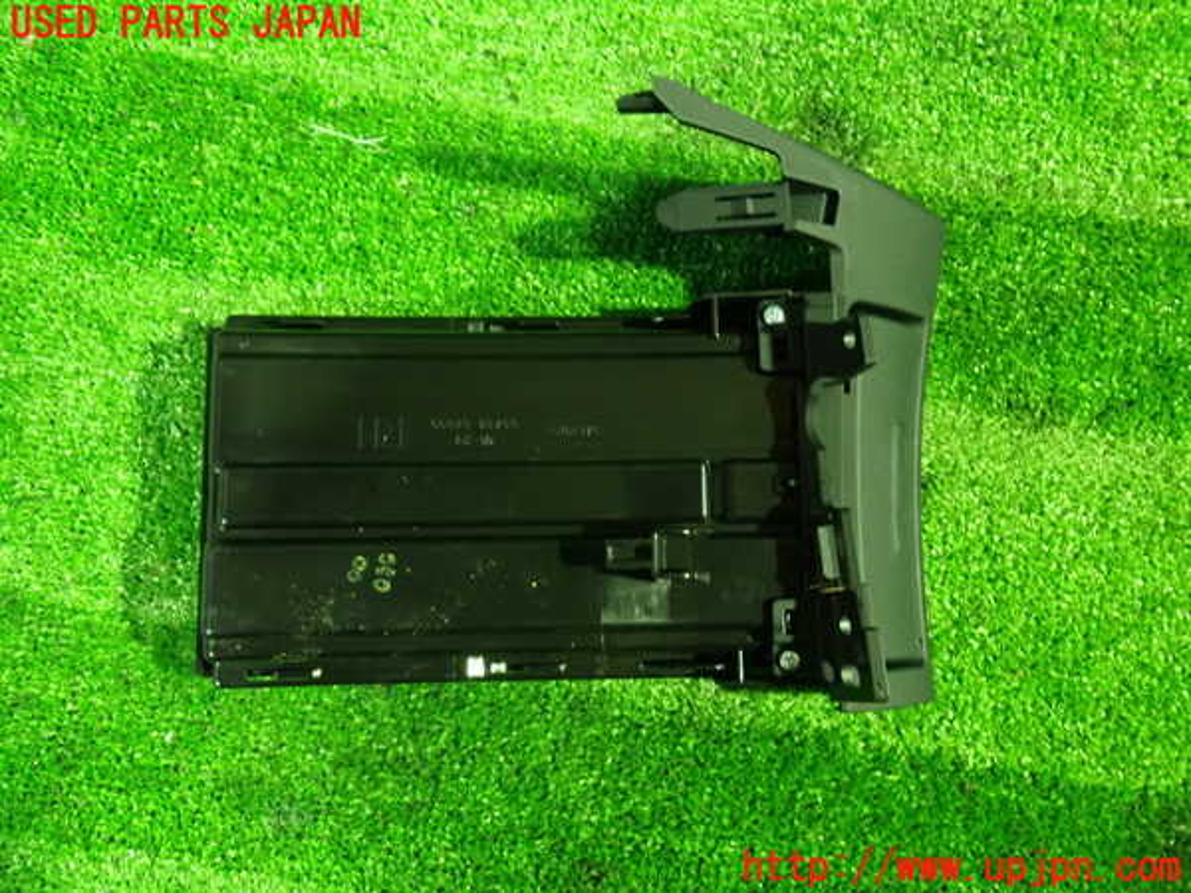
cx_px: 596
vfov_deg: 46.8
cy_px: 446
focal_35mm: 30
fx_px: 1032
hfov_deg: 60.0
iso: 800
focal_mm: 5.4
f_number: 2.3
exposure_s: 1/15
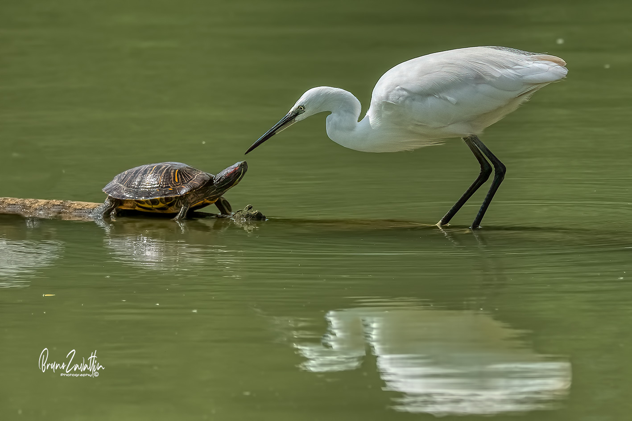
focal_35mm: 420
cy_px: 210
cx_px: 316
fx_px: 7374
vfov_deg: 3.3
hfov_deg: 4.9
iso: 800
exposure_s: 1/4000
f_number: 8
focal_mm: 420
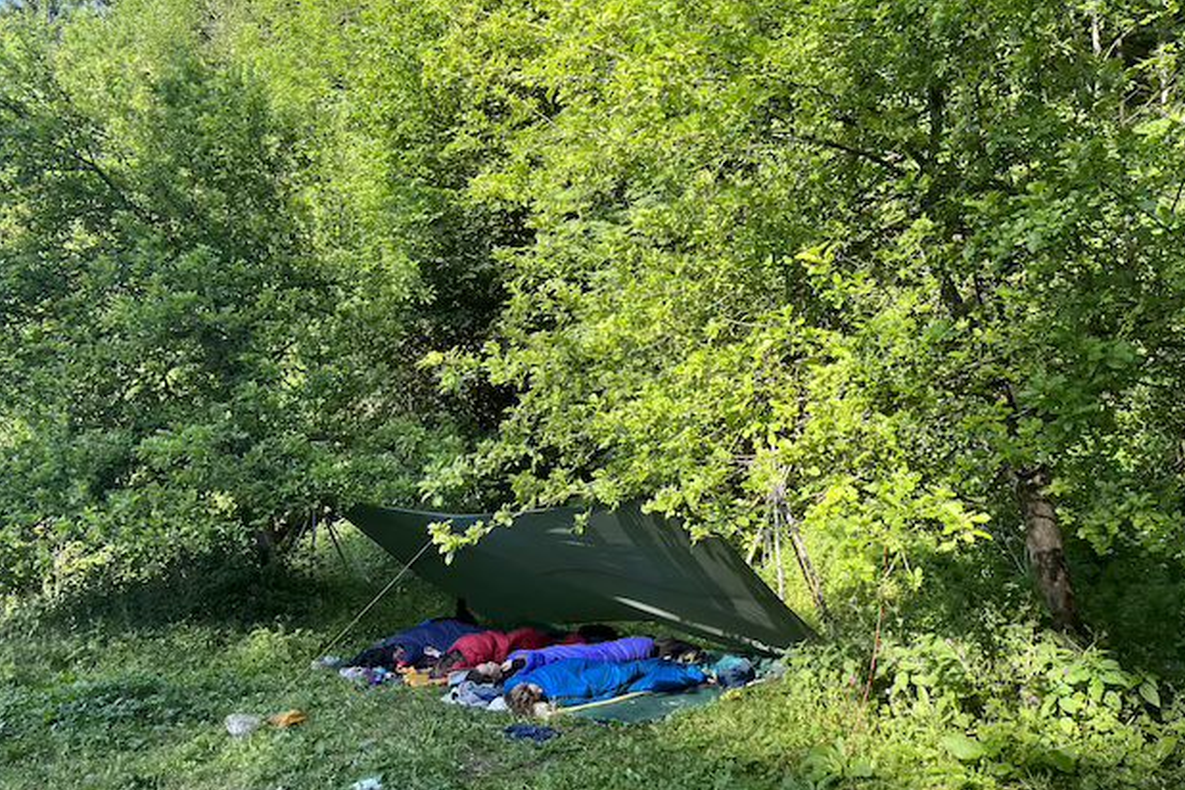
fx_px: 922
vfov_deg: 46.4
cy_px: 393
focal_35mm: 28
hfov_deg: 65.5
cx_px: 596
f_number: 1.6
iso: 50
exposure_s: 1/390
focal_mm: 5.1
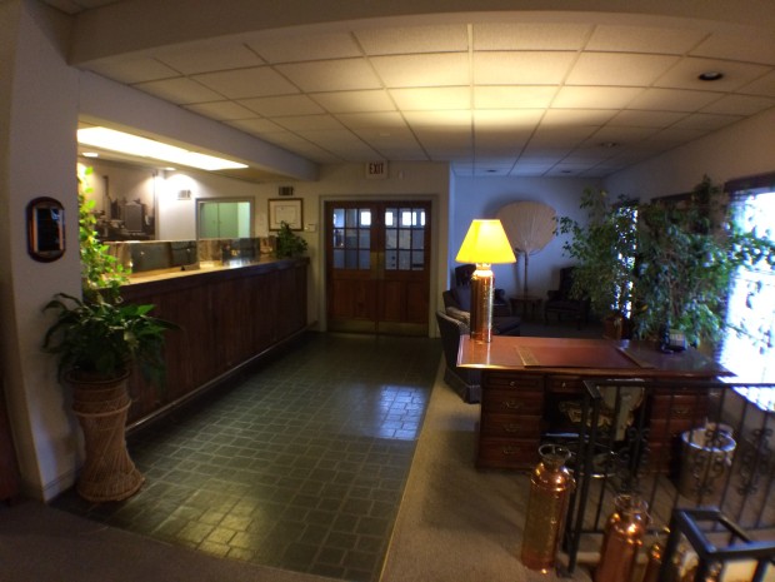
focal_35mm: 29
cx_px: 388
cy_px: 291
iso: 320
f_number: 2.2
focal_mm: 4.15
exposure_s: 1/17
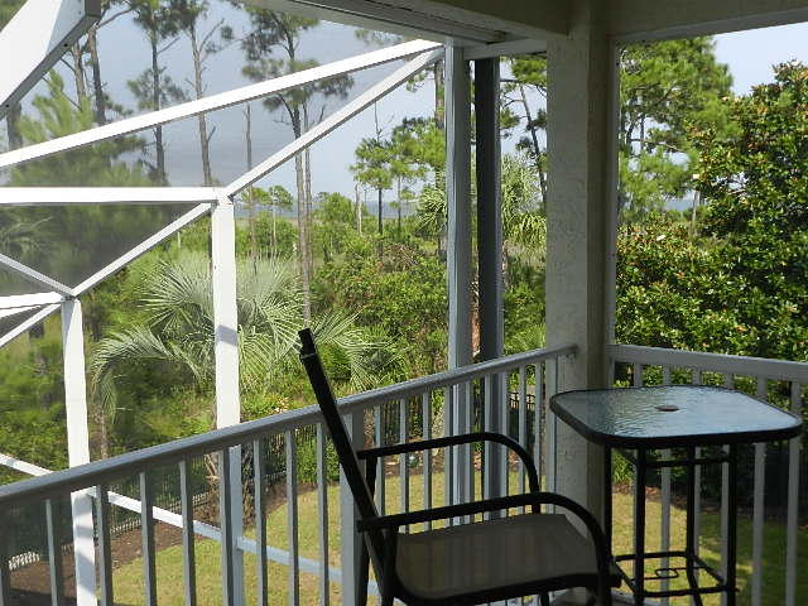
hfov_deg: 49.0
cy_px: 303
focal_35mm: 38
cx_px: 404
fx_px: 887
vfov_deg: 37.7
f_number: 4
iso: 160
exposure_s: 1/400
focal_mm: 6.7
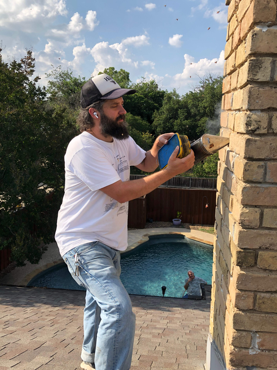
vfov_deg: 63.4
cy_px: 185
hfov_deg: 49.7
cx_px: 138
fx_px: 299
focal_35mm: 28
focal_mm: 4
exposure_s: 1/1279
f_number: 1.8
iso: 20
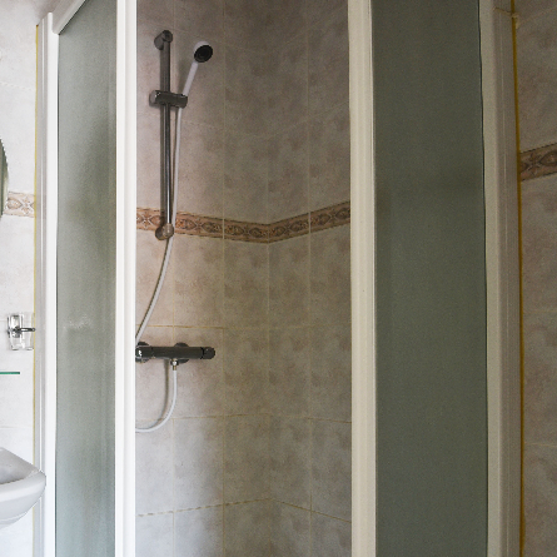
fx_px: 601
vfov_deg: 49.2
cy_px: 349
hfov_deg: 47.3
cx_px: 118
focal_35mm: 33
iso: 450
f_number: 4
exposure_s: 1/60
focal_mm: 16
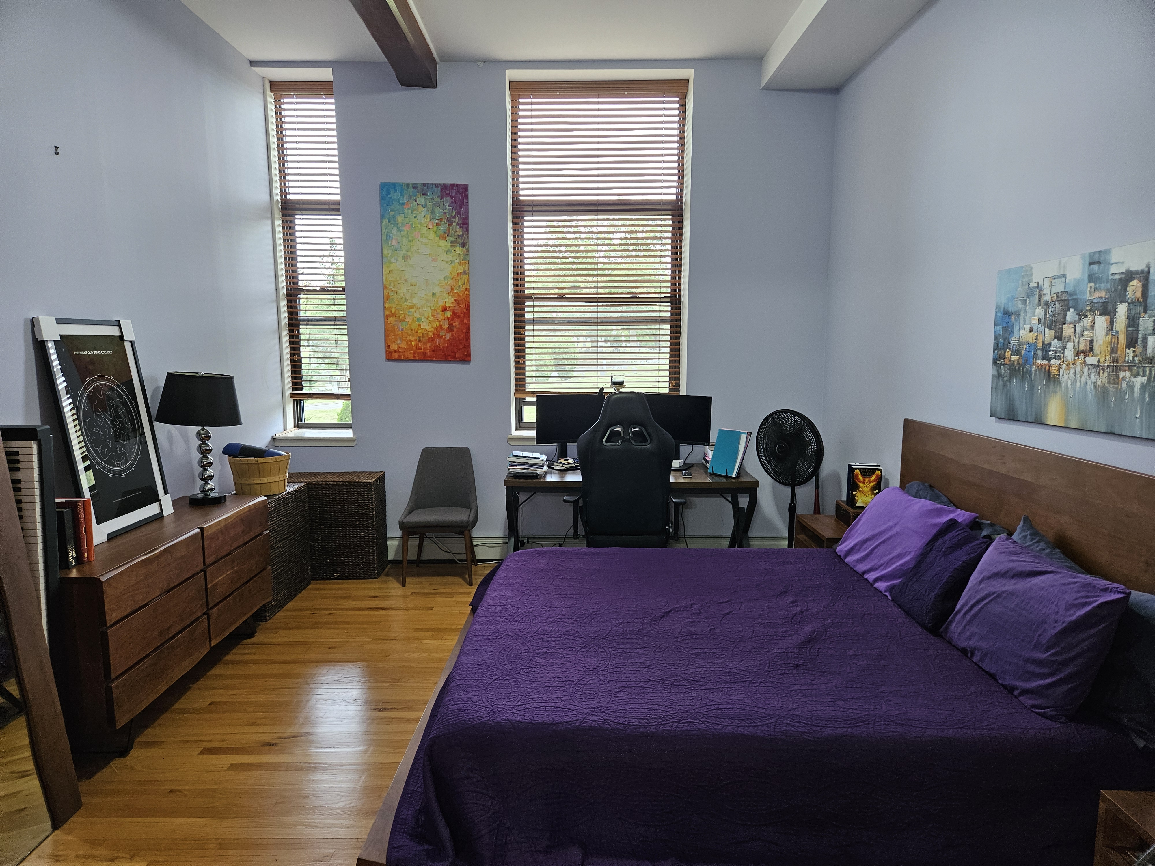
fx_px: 767
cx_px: 578
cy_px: 433
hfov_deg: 73.9
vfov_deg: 58.9
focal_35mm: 23
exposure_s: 1/120
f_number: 1.8
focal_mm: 5.4
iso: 400
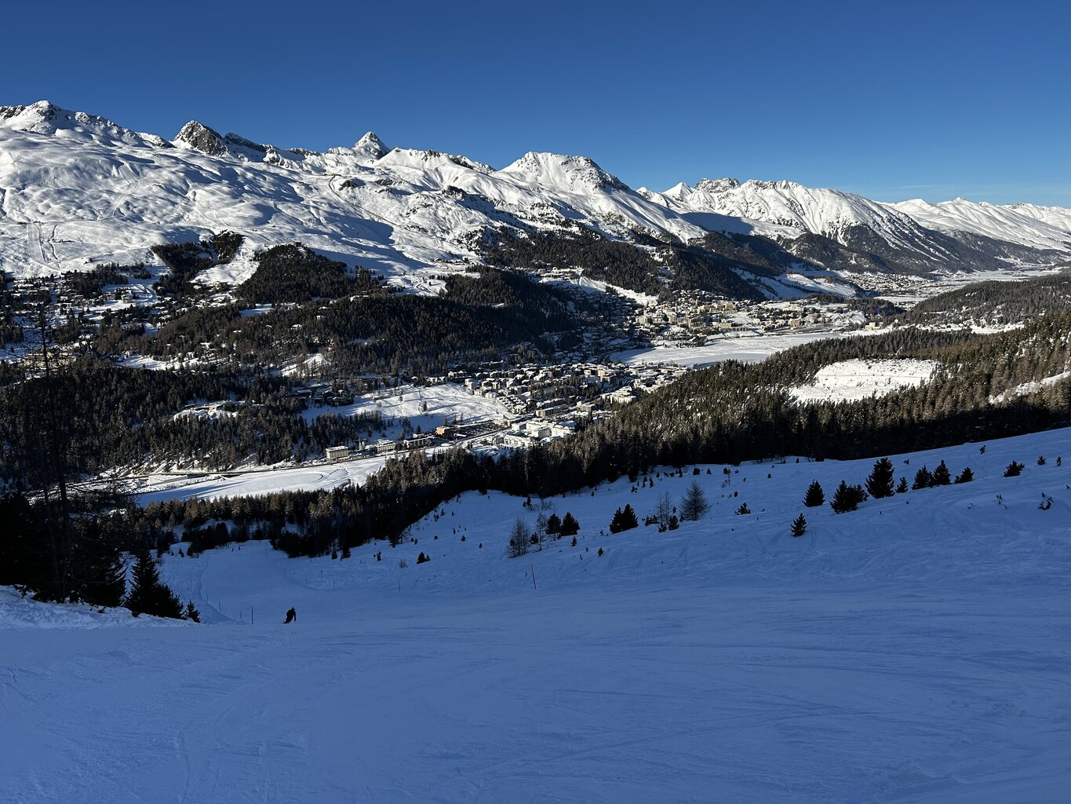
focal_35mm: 26
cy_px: 402
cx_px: 536
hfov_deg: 67.3
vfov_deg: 53.1
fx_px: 804
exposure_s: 1/3831
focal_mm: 5.7
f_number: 1.5
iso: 50
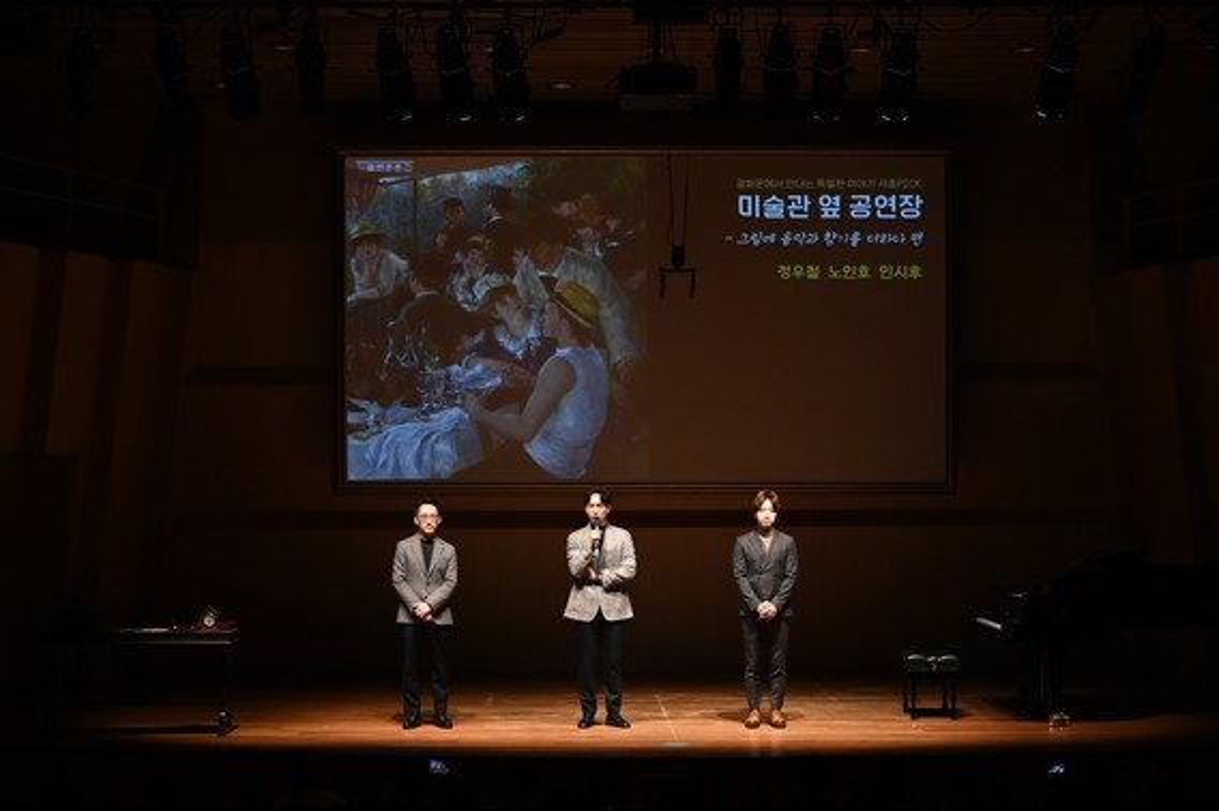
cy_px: 416
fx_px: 2504
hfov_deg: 27.4
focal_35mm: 74
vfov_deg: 18.4
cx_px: 627
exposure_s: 1/100
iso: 3200
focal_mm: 70
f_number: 10
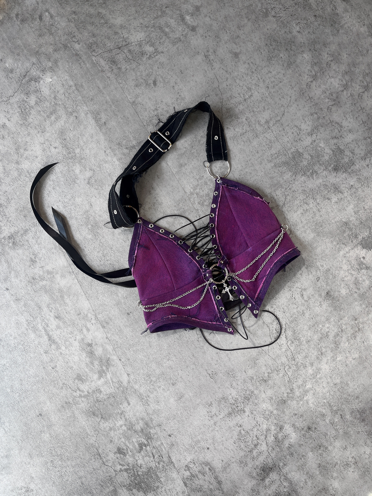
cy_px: 248
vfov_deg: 67.3
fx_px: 373
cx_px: 186
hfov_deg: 53.1
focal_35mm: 26
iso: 50
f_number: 1.6
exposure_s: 1/122
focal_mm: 5.1
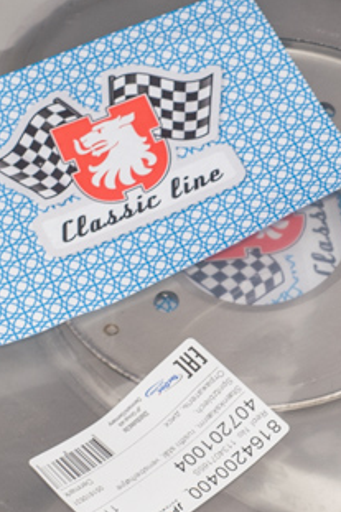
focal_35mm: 241
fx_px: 3428
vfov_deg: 8.5
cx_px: 222
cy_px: 235
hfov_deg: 5.7
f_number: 8
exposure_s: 1/125
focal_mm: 50
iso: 200
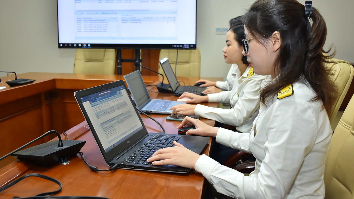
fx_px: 357
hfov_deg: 52.8
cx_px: 177
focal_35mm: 38
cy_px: 85
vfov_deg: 31.1
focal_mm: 24
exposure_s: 1/60
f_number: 3.8
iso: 400
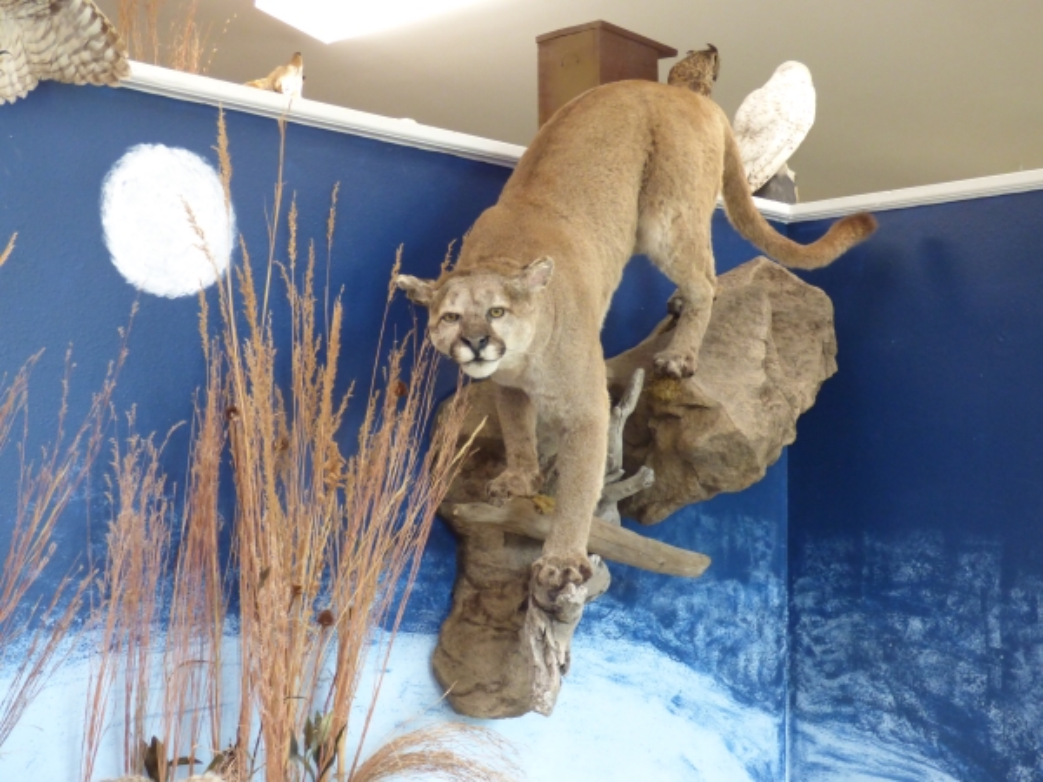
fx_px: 1537
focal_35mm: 51
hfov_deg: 37.5
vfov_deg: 28.6
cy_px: 391
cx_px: 522
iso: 640
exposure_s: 1/60
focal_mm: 9.1
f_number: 3.9
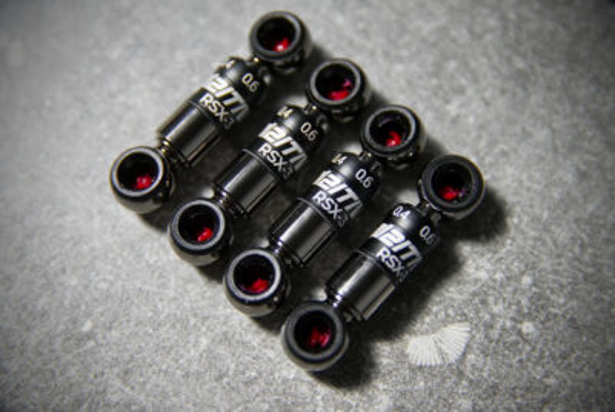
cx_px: 308
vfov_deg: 19.5
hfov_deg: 28.8
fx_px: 1198
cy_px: 206
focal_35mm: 70
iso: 800
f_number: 2.8
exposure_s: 1/250
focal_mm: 70
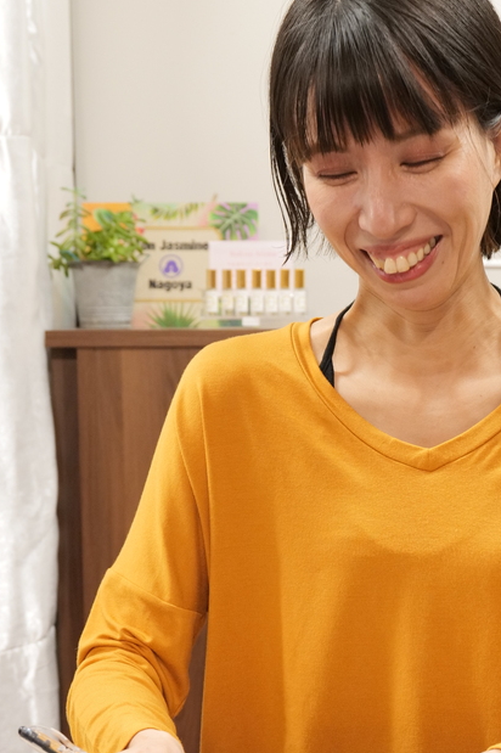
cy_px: 425
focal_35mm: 60
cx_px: 330
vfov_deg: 33.4
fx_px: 1254
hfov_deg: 22.5
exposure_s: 1/60
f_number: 5
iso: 3200
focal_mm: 29
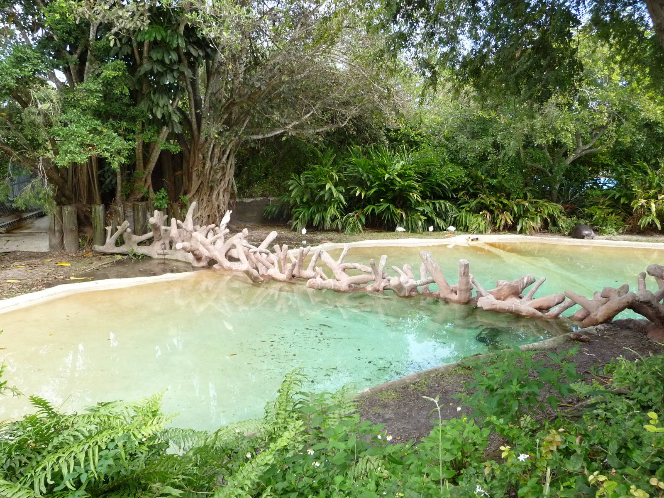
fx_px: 537
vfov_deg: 49.7
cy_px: 249
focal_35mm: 28
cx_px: 332
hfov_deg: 63.4
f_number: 3.3
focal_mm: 4.7
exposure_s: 1/500
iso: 400
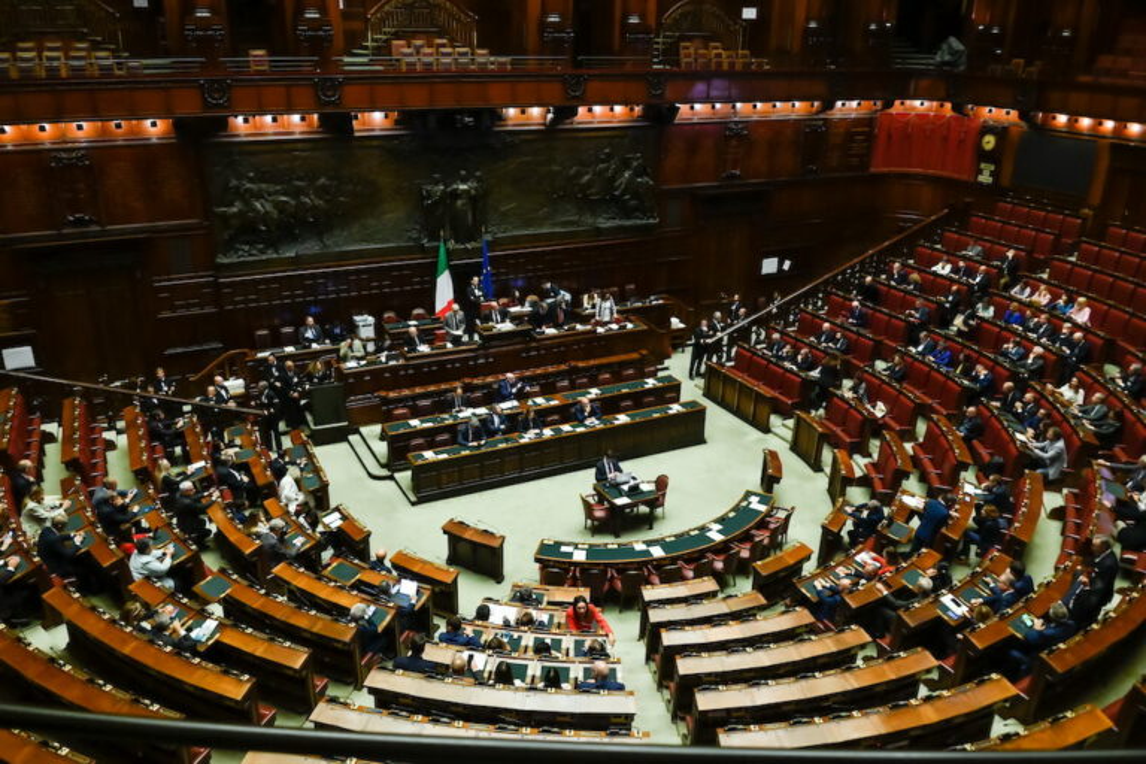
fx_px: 891
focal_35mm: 28
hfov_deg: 65.5
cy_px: 382
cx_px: 573
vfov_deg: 46.4
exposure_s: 1/160
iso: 5000
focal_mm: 28
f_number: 5.6
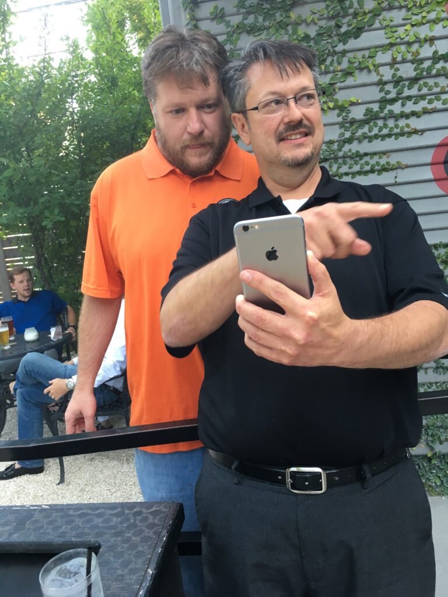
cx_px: 224
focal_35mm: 29
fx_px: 500
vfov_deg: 61.7
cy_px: 298
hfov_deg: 48.2
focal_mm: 4.15
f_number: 2.2
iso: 32
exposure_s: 1/30
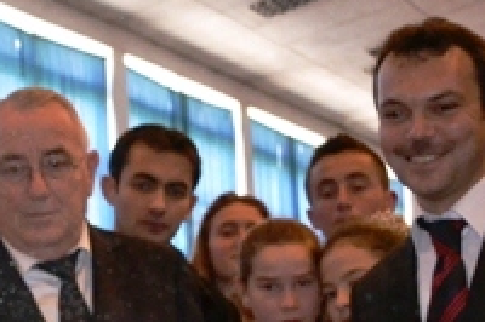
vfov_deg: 13.5
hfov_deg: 20.8
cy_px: 471
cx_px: 36
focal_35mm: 96
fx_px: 1292
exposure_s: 1/60
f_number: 3.8
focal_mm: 20
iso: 2500
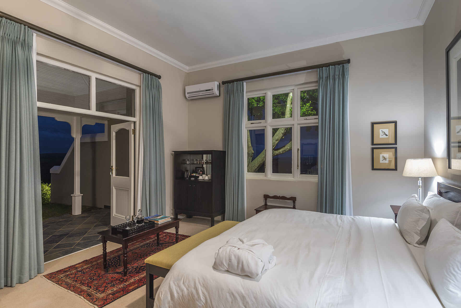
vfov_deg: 64.6
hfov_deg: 86.9
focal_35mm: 19
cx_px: 230
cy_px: 154
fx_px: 243
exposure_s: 1/1.25
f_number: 8
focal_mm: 19
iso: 400
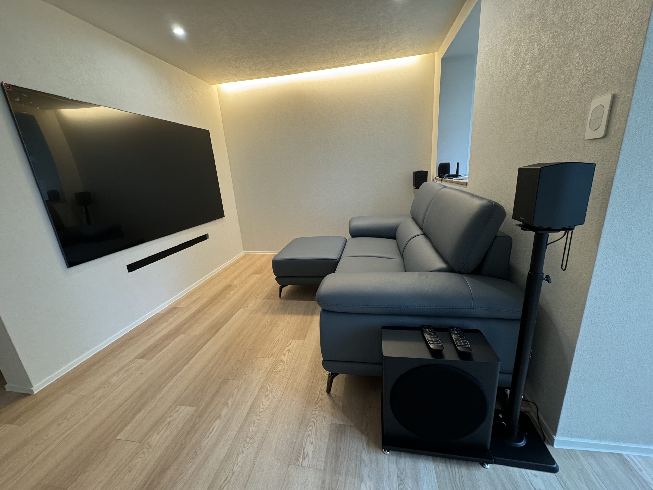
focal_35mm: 14
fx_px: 264
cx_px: 326
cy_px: 245
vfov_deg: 85.7
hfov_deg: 102.1
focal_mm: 2.22
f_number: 2.2
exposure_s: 1/60
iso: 250
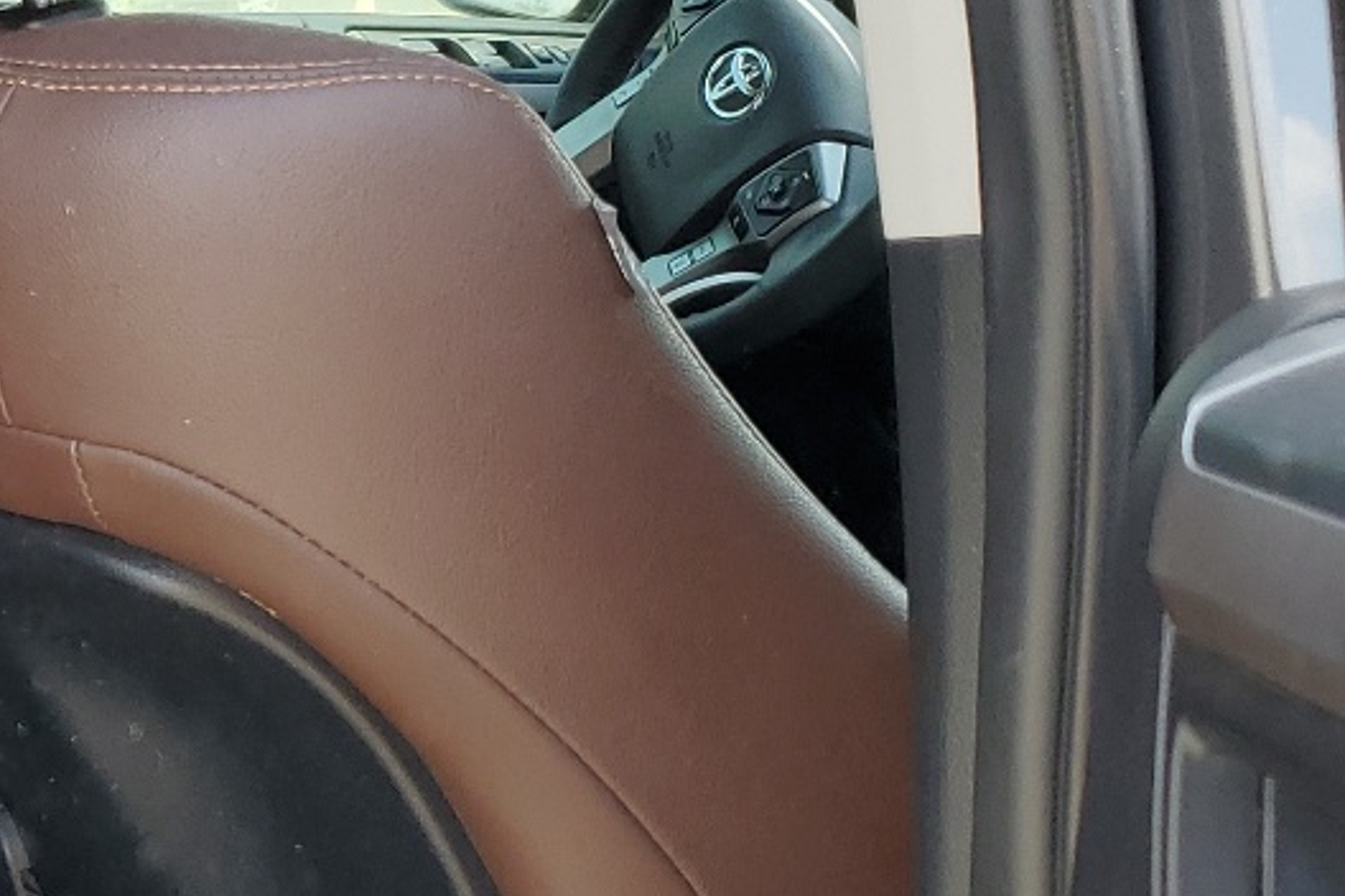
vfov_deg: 16.6
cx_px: -487
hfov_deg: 21.8
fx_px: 3063
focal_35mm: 82
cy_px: 575
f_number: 1.5
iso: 50
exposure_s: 1/370
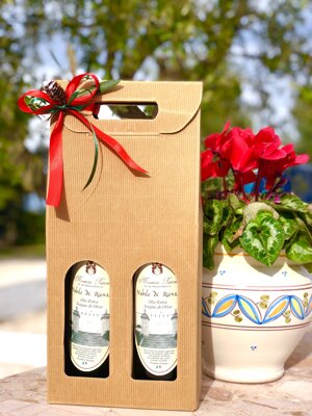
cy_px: 208
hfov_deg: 28.0
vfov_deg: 36.8
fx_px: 625
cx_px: 156
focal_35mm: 52
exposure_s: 1/991
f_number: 2.4
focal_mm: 6
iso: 16
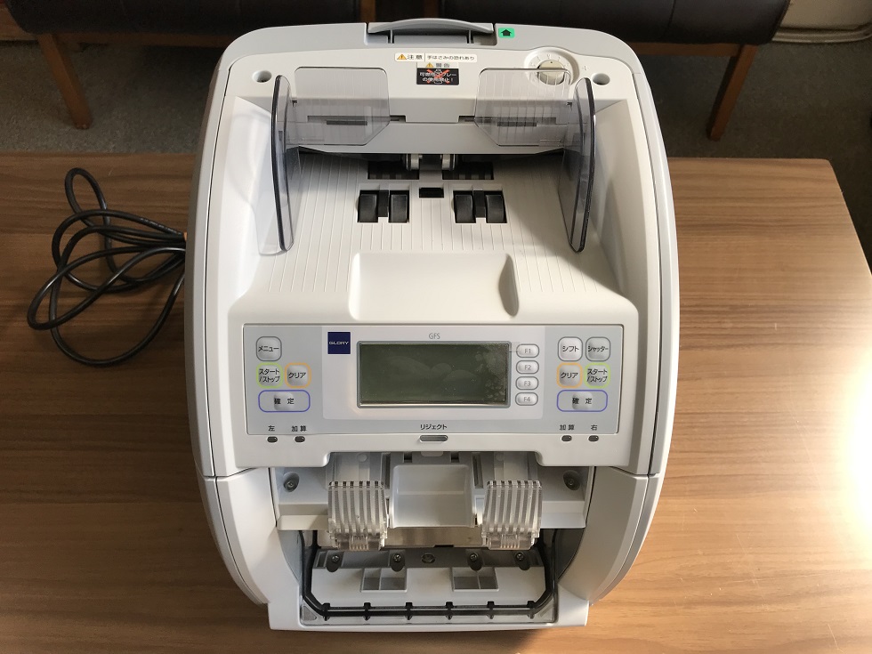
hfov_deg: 63.4
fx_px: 705
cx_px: 436
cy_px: 327
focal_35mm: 28
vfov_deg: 49.7
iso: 20
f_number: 1.8
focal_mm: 3.99
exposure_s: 1/275
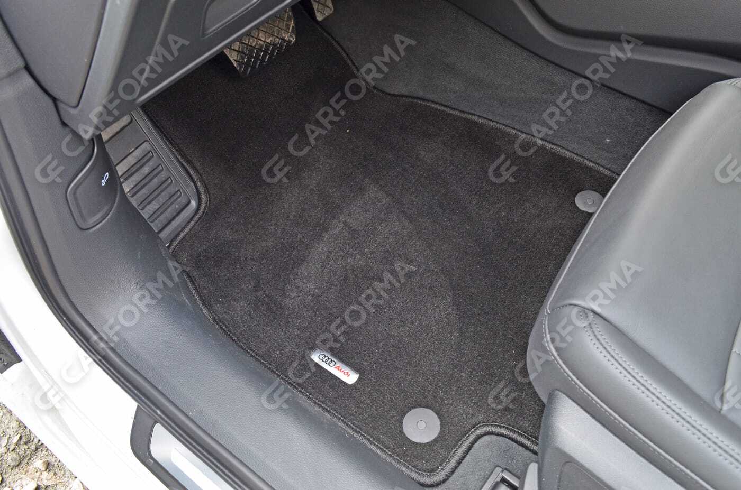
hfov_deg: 62.0
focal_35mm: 30
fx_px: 616
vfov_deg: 43.4
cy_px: 245
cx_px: 370
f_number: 9.5
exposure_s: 1/30
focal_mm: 20
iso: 400
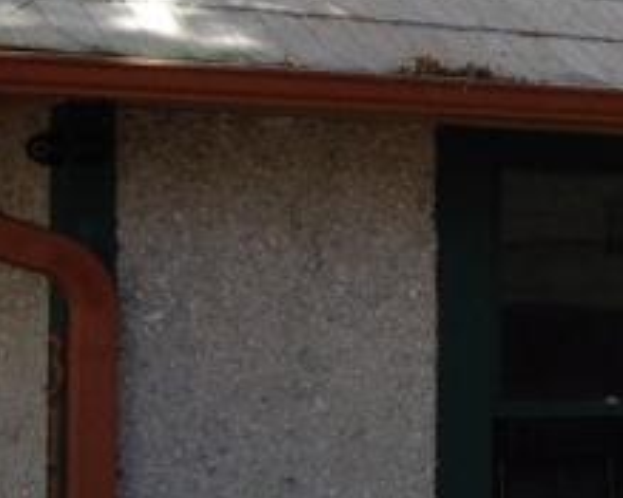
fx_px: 2949
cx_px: 1149
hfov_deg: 11.2
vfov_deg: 9.6
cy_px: 253
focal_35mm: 160
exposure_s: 1/464
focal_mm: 4.28
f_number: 2.4
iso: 50
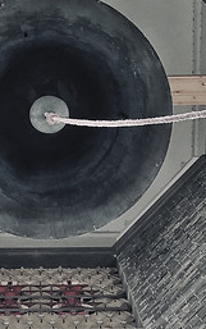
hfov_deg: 12.8
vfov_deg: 20.4
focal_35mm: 102
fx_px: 915
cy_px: 148
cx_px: 44
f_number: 2.2
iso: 40
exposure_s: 1/100
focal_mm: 4.15
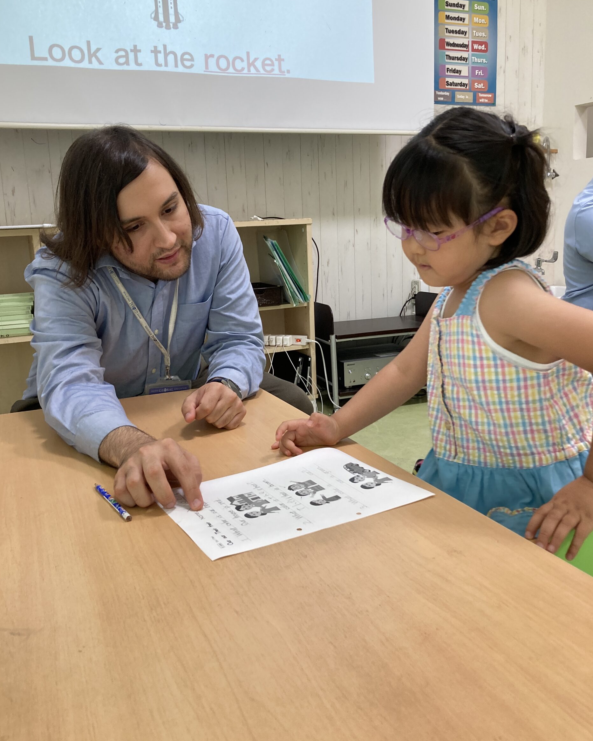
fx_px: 658
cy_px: 342
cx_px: 290
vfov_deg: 58.7
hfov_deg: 48.5
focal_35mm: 30
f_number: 1.8
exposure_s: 1/60
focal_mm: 3.99
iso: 100
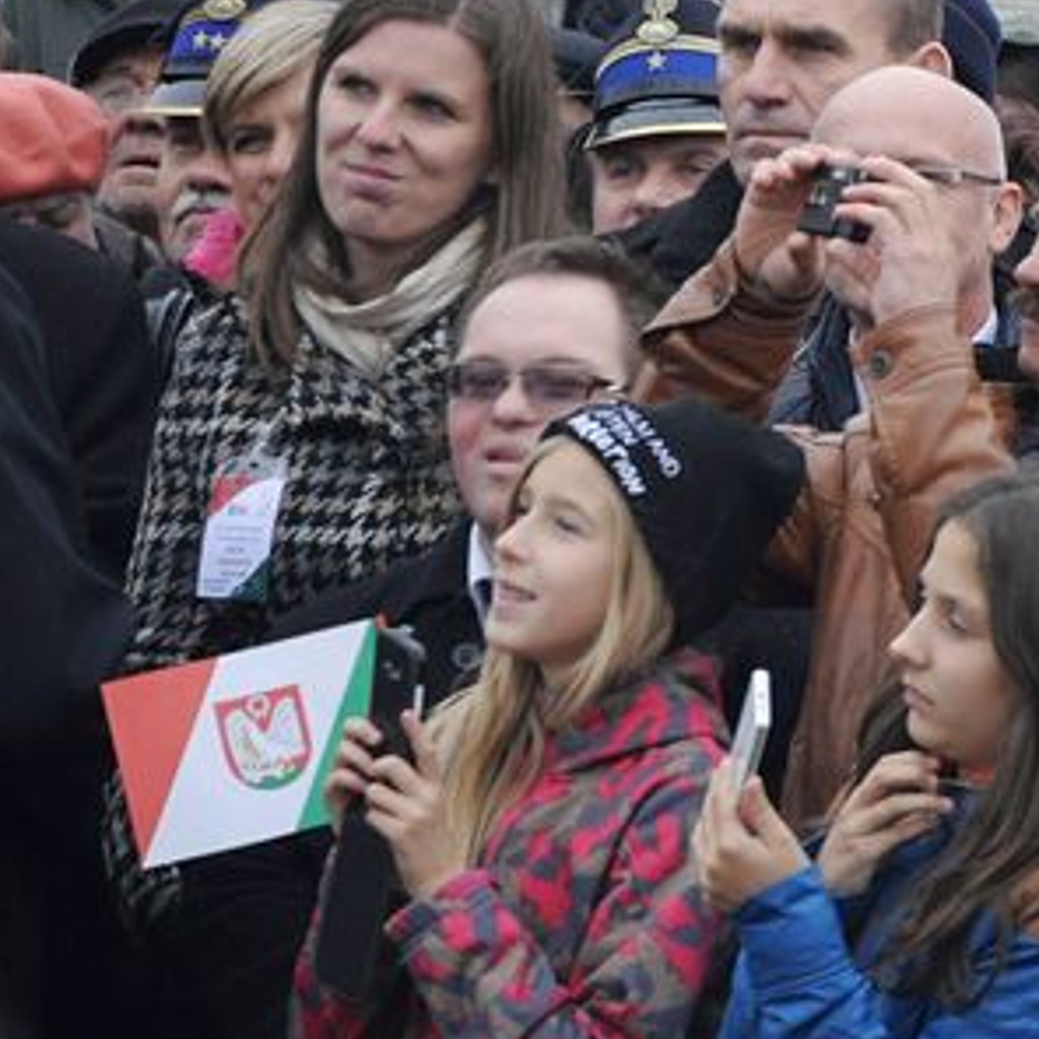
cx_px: 1474
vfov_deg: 4.6
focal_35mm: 384
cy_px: 272
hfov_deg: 4.5
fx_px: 13047
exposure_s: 1/320
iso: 800
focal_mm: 105
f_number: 5.6
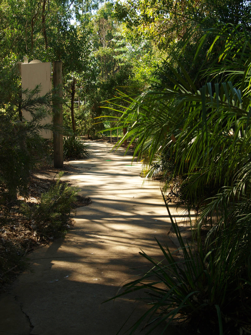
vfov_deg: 32.2
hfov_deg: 24.4
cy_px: 168
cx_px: 126
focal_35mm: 60
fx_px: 580
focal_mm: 30
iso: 160
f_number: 5.6
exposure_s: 1/250
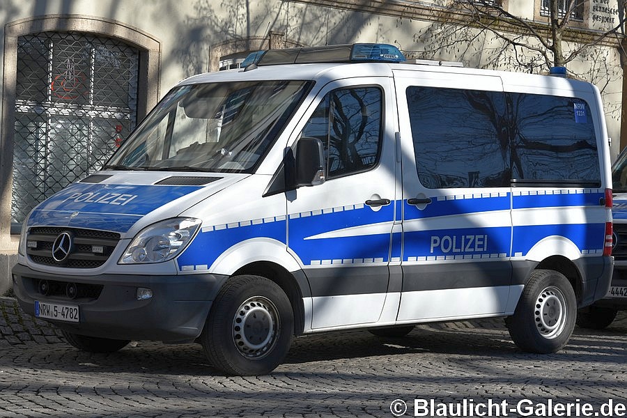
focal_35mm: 68
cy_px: 209
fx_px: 1184
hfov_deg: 29.7
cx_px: 314
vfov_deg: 20.0
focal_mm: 68
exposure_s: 1/400
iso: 200
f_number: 10
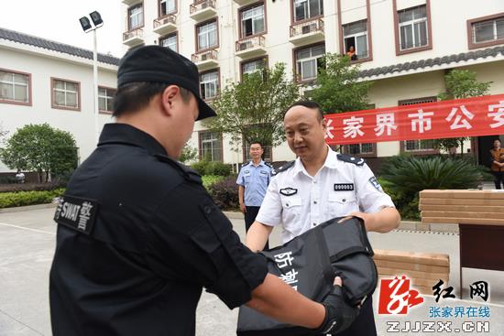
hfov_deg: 73.7
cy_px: 168
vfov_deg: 53.2
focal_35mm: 24
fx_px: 336
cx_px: 252
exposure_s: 1/100
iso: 400
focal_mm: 24
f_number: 5
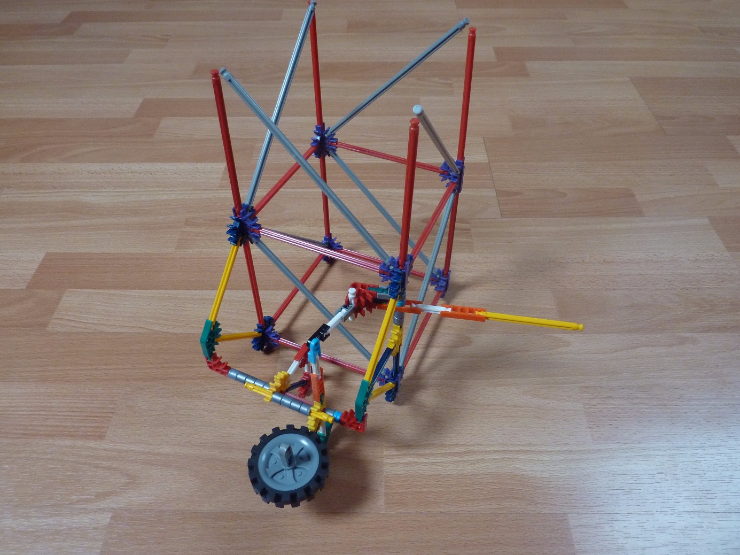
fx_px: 556
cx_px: 373
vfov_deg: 53.0
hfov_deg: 67.3
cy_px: 268
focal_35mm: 26
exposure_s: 1/30
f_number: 3.3
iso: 250
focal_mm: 4.1
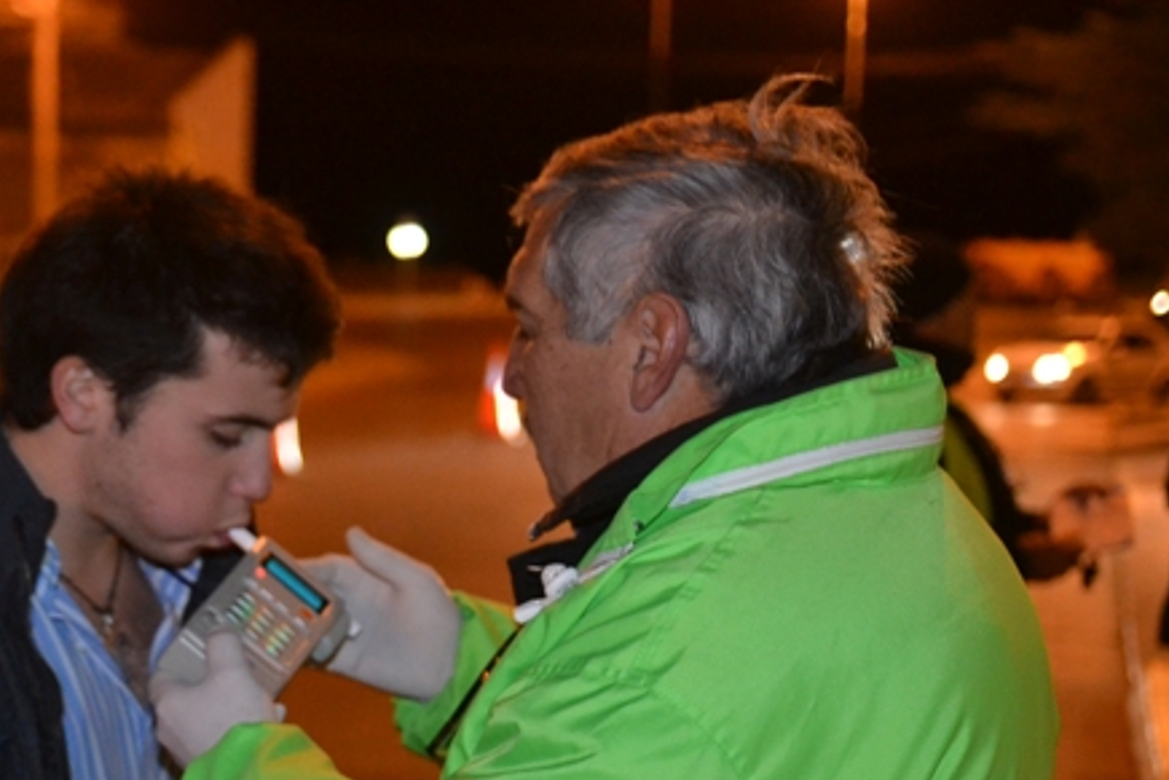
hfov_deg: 21.3
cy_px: 606
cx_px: 330
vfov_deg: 14.3
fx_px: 3086
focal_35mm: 95
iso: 2200
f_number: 2.8
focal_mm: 40
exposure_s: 1/60
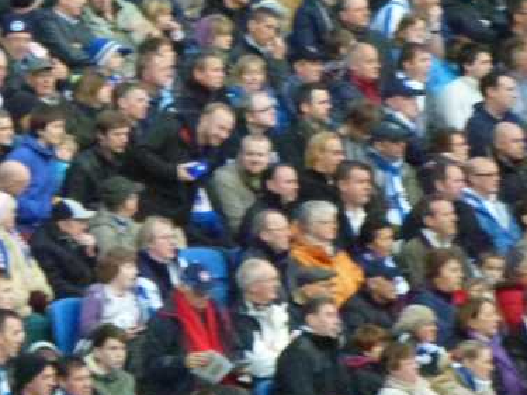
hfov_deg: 2.4
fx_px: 12480
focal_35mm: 820
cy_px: 93
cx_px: 44
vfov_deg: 1.8
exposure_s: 1/200
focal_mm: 68.8
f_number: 5.9
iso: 1600
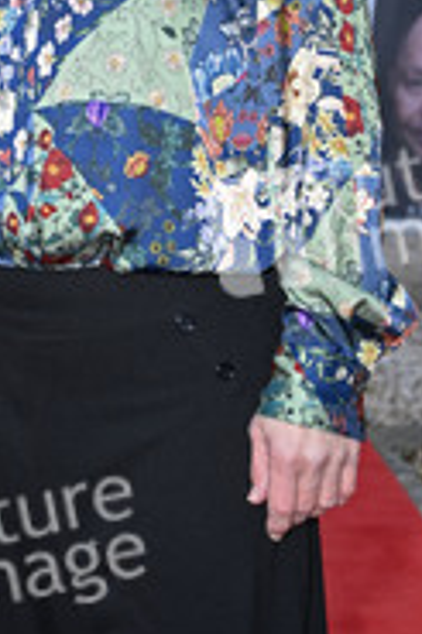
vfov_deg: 13.8
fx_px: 2589
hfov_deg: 9.3
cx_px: 69
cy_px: 45
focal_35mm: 147
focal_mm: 68
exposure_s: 1/250
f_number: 5.6
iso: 800
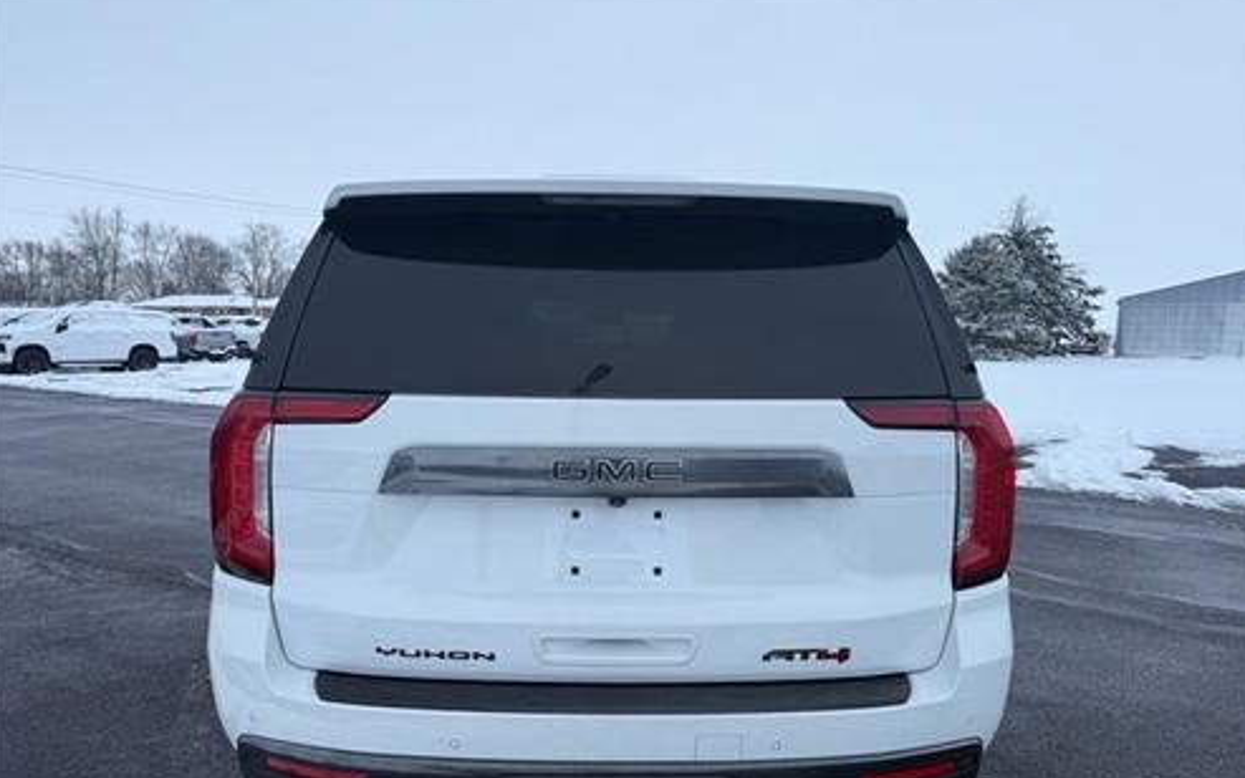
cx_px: 624
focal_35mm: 26
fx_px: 882
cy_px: 460
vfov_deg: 47.4
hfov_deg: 70.4
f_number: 1.78
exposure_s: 1/1271
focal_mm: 6.76
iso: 80
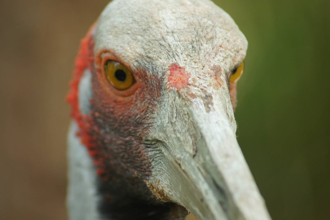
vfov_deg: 3.7
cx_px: 165
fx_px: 3436
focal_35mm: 375
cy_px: 110
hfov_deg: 5.5
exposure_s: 1/60
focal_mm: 250
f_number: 5.6
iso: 400
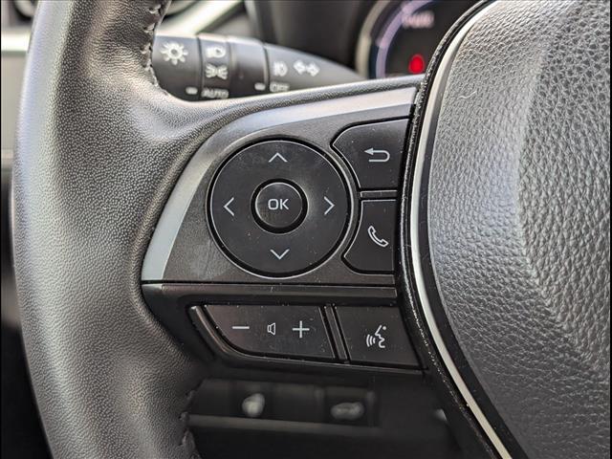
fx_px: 866
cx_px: 306
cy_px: 230
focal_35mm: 49
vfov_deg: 29.7
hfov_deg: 38.9
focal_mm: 6.9
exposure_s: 1/526
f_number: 1.68
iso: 303
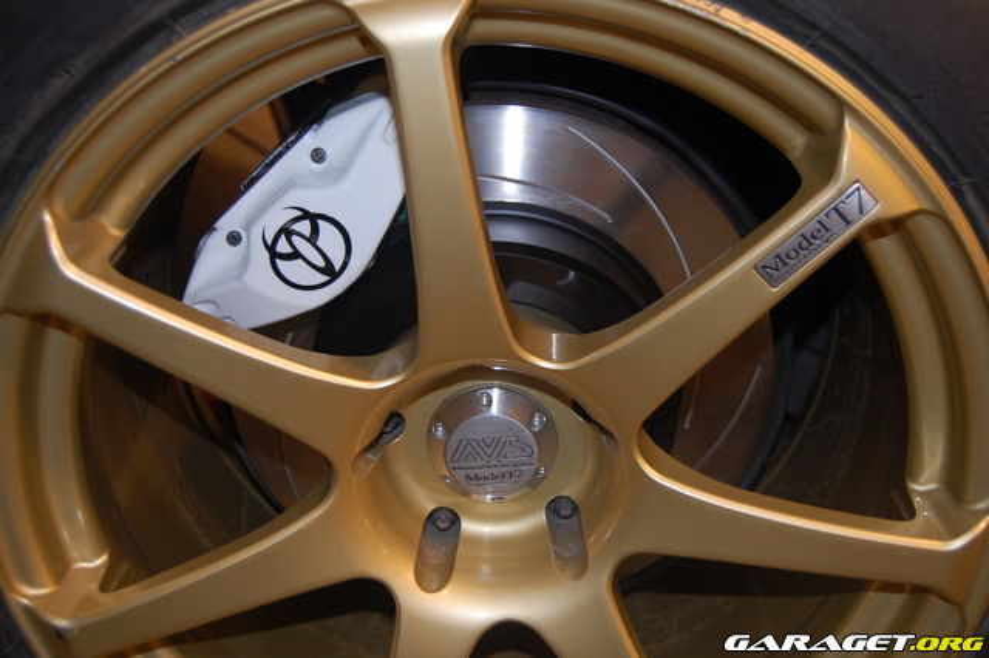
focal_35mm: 39
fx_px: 1071
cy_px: 329
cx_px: 494
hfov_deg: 49.6
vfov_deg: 34.2
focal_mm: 26
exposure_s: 1/60
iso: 400
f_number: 4.2
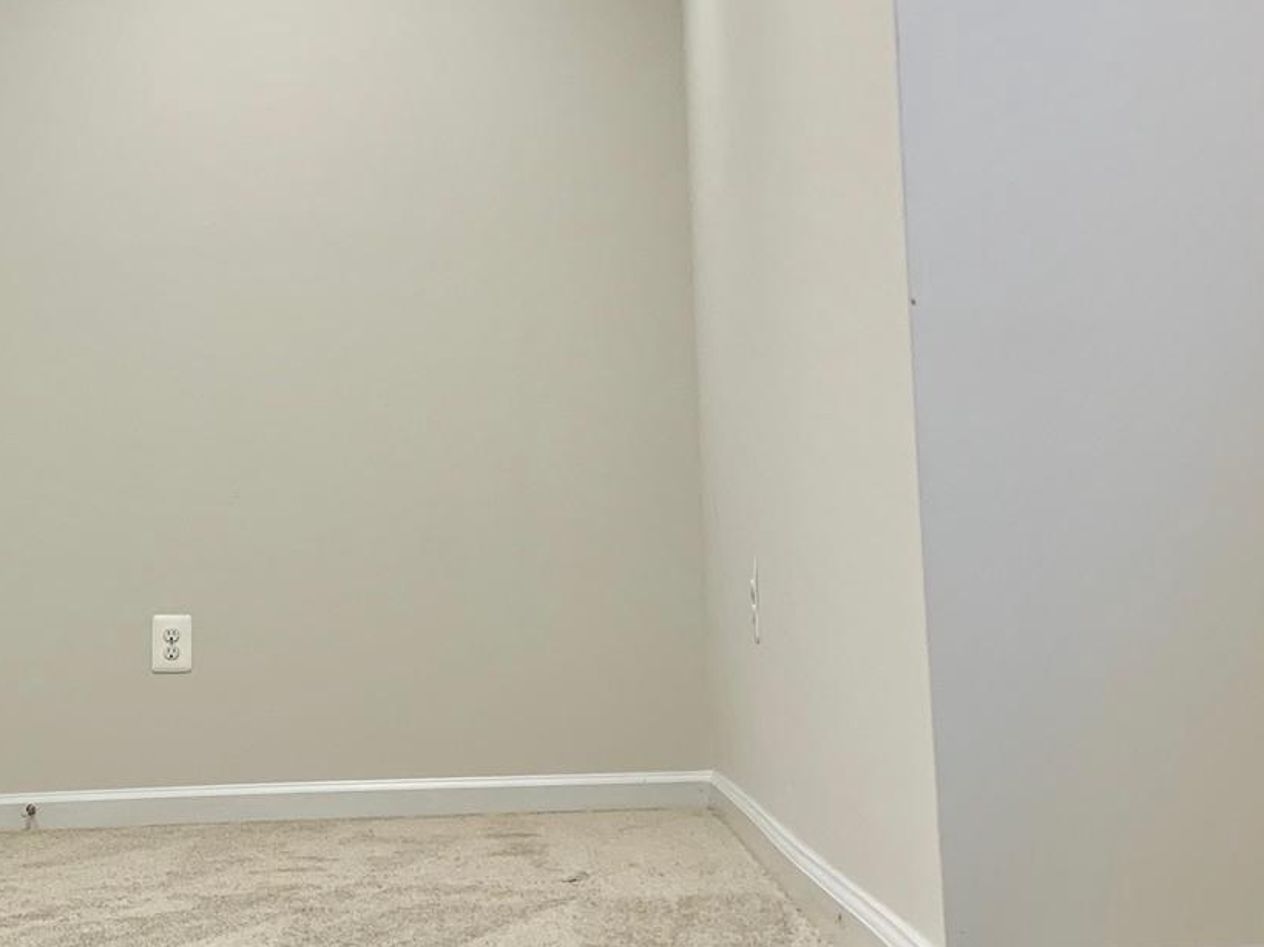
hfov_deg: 28.9
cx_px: 191
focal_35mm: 65
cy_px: 605
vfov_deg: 22.5
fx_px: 2373
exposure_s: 1/60
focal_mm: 4.25
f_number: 1.8
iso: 125
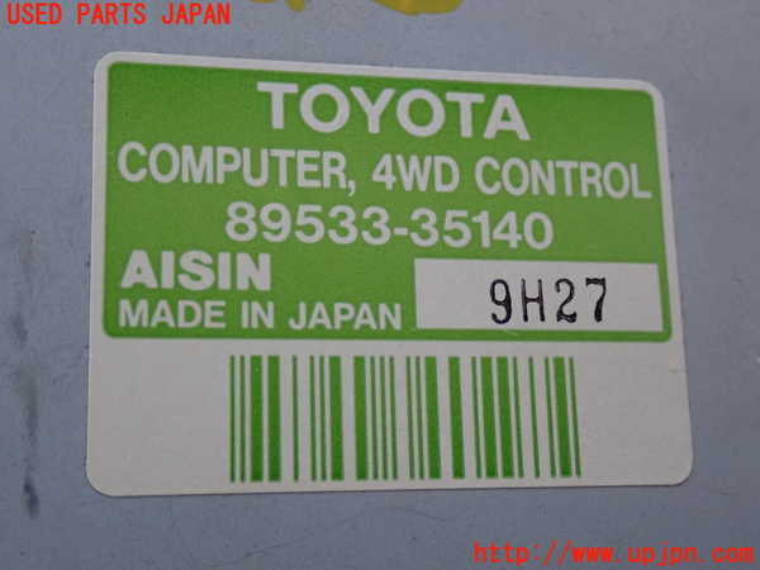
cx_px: 380
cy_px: 285
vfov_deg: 27.0
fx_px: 1186
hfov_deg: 35.5
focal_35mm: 54
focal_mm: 9.65
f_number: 3.3
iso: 800
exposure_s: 1/50
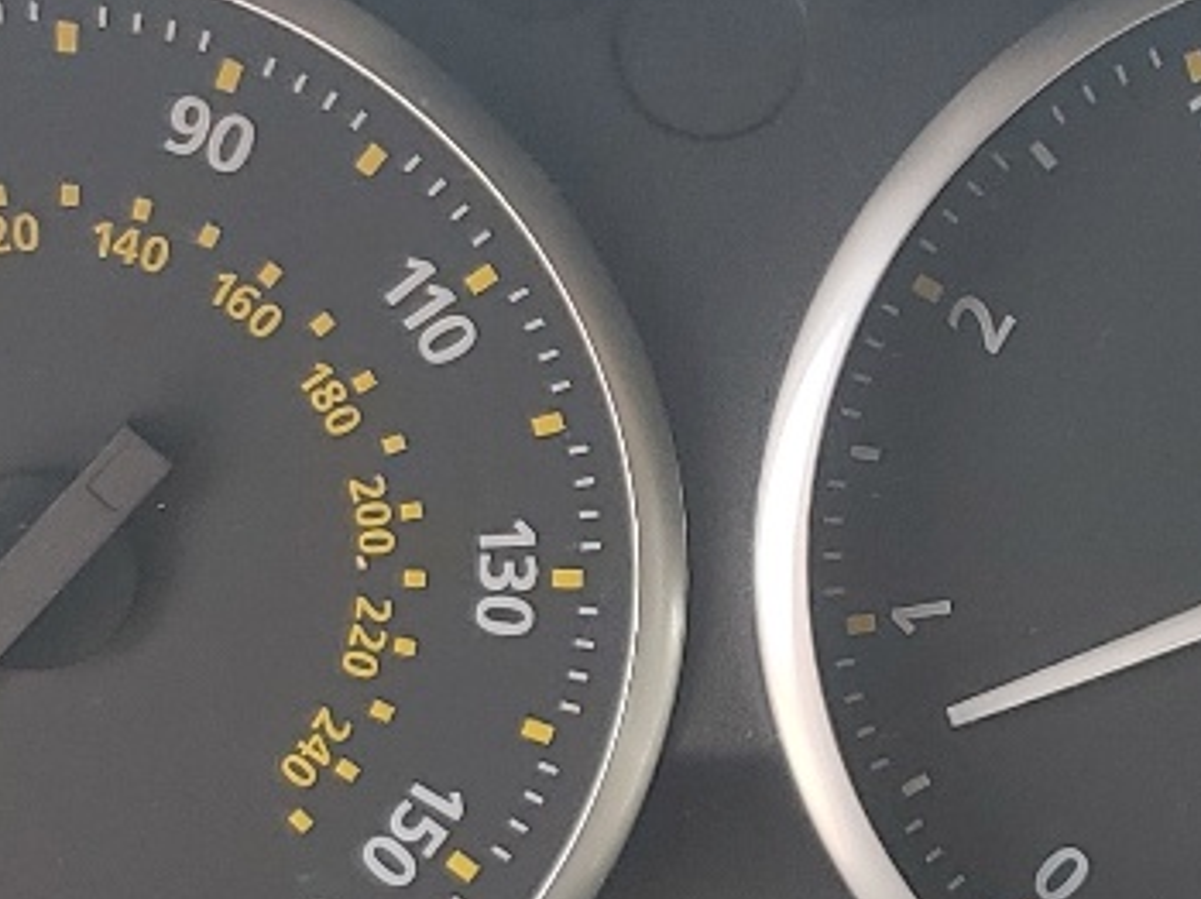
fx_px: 4126
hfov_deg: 16.5
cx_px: 758
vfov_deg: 12.4
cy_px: 666
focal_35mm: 119
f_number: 1.5
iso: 50
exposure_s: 1/303
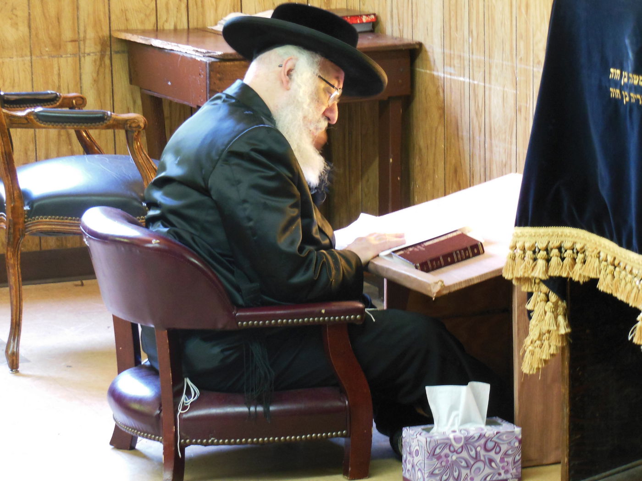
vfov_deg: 10.4
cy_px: 240
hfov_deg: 13.8
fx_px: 2652
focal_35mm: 143
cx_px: 321
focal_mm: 25.5
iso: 800
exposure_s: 1/6
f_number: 5.8
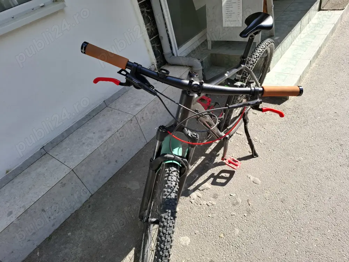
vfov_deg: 58.9
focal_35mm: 23
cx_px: 174
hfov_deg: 73.9
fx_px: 232
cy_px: 131
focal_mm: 5.54
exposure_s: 1/718
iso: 50
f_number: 1.8
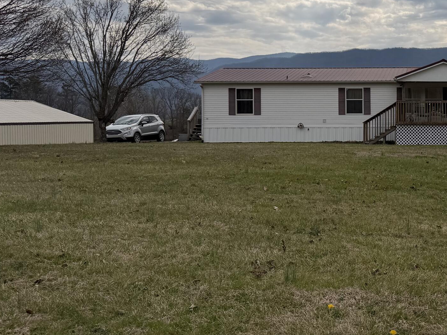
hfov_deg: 34.9
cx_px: 421
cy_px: 115
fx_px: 659
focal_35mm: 51
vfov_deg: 28.4
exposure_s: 1/10309
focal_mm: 6.76
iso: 80
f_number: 1.78
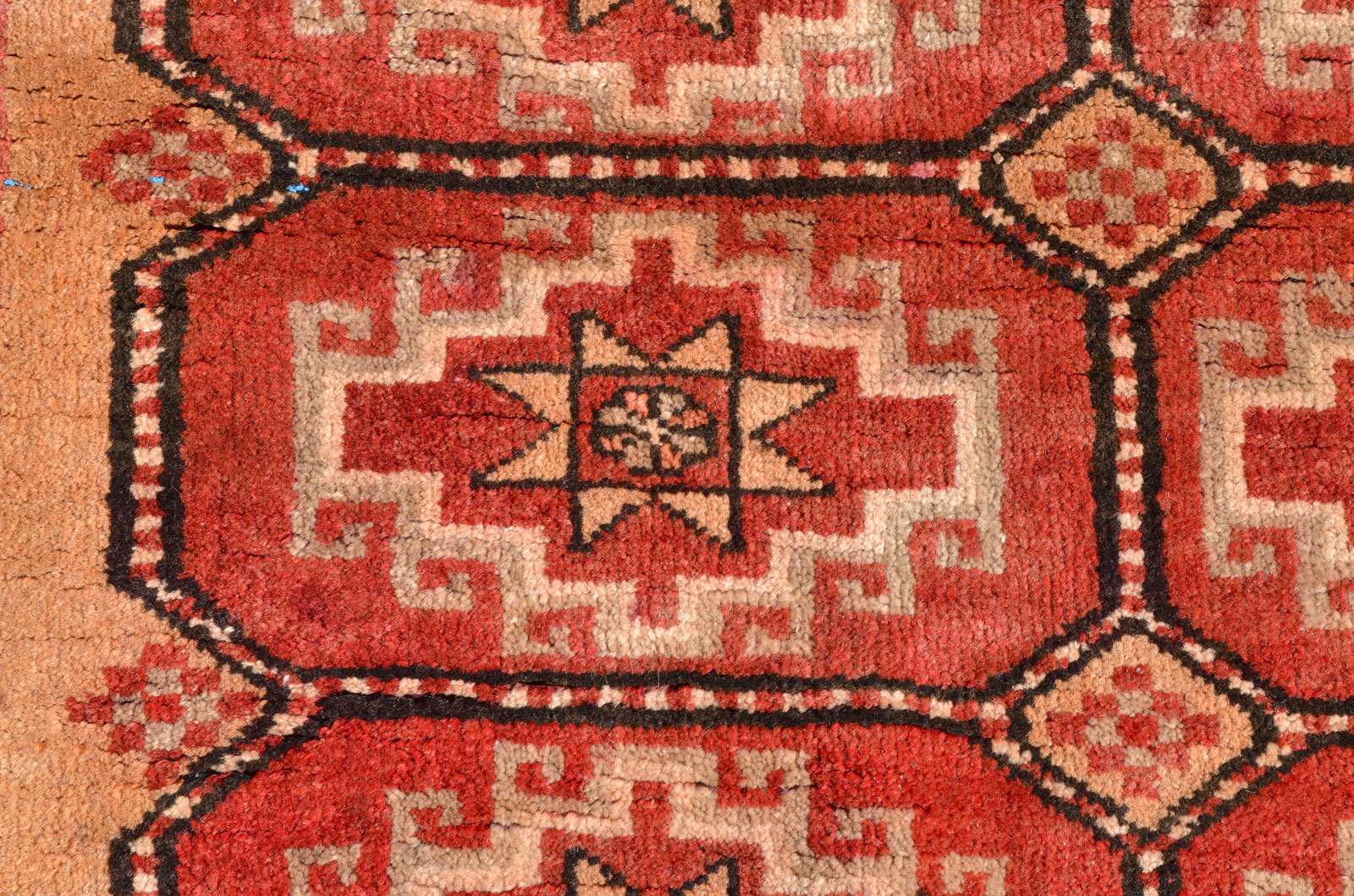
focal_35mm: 82
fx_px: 3097
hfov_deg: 24.7
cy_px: 448
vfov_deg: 16.5
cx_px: 677
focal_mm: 55
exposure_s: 1/640
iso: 800
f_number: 13
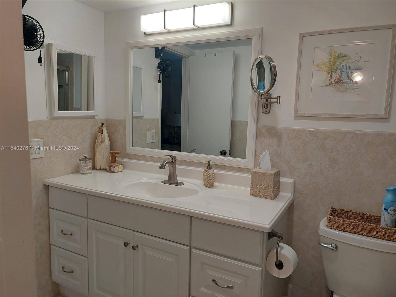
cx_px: 198
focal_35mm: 24
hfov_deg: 71.6
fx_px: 275
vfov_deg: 56.8
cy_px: 148
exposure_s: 1/120
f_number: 1.8
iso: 80
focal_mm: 5.23
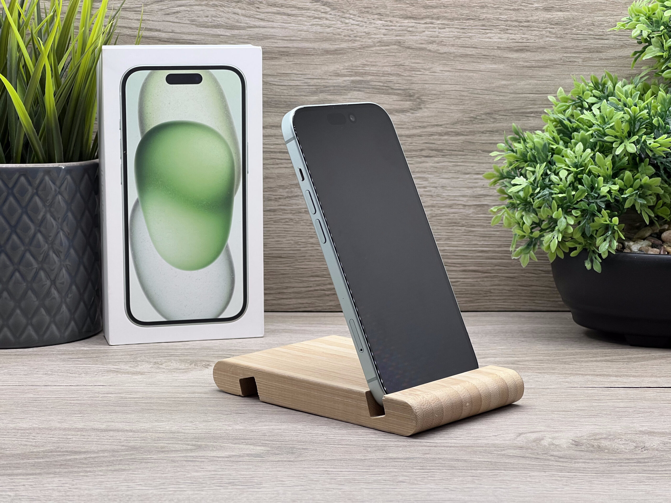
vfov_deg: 19.1
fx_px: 1493
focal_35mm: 77
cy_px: 252
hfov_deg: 25.3
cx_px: 336
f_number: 2.8
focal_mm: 9
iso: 64
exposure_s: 1/100
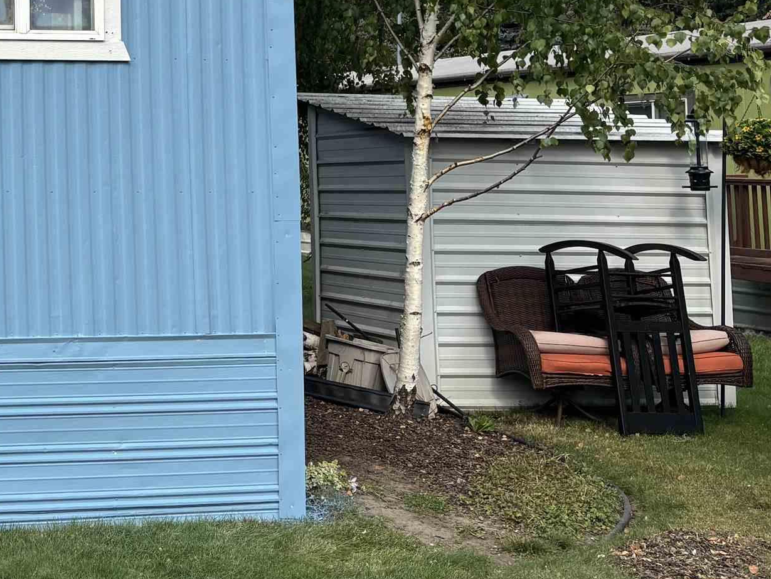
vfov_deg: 22.1
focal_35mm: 65
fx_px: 1448
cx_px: -178
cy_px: 63
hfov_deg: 26.2
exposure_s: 1/2571
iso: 50
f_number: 1.6
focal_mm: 5.96
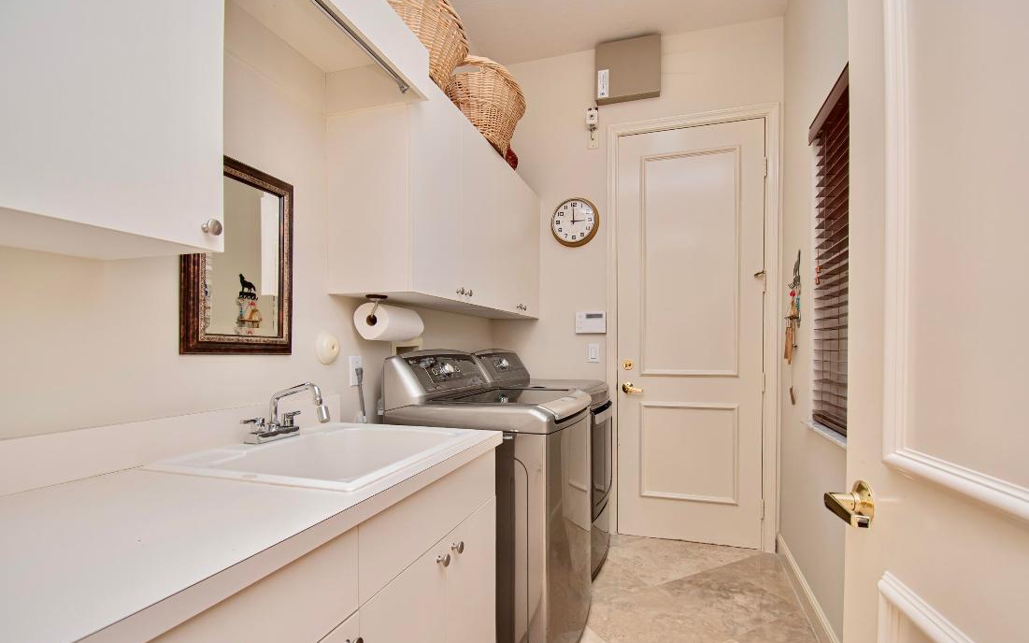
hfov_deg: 97.8
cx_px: 523
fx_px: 449
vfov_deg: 71.0
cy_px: 356
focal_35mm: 16
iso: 800
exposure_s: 1/100
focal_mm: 10
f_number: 5
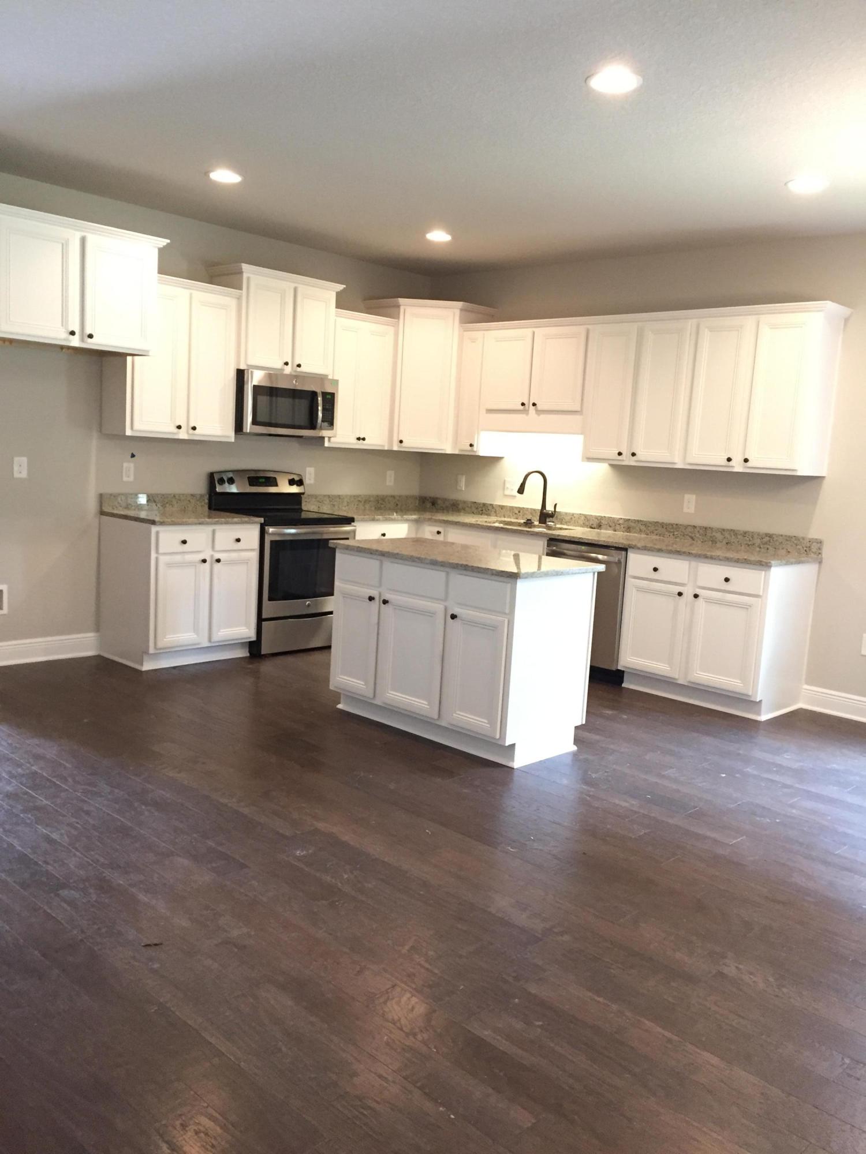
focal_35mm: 29
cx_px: 433
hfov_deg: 48.2
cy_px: 577
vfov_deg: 61.7
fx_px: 967
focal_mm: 4.15
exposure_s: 1/30
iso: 250
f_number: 2.2
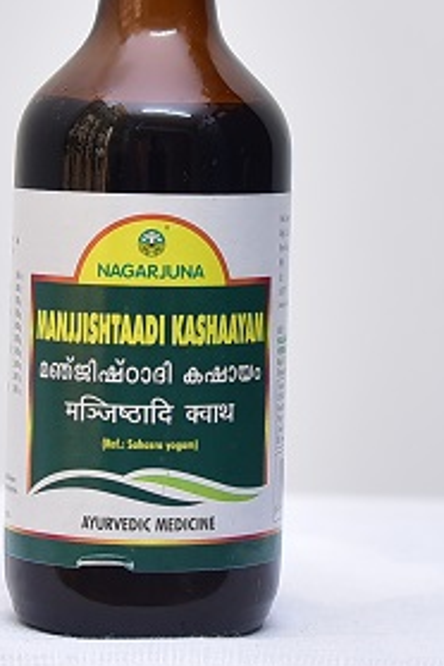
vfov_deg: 24.4
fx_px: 1535
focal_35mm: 83
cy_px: 275
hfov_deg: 16.4
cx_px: 162
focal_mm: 44
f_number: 4
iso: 1250
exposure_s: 1/100
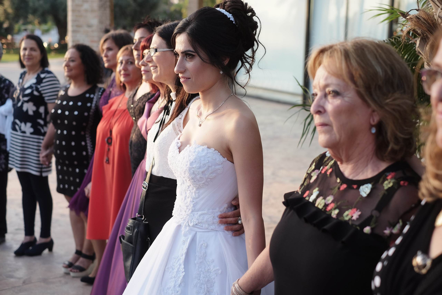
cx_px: 221
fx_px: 651
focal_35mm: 53
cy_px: 148
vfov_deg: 25.5
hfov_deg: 37.5
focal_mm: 35
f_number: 2.5
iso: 400
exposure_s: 1/500
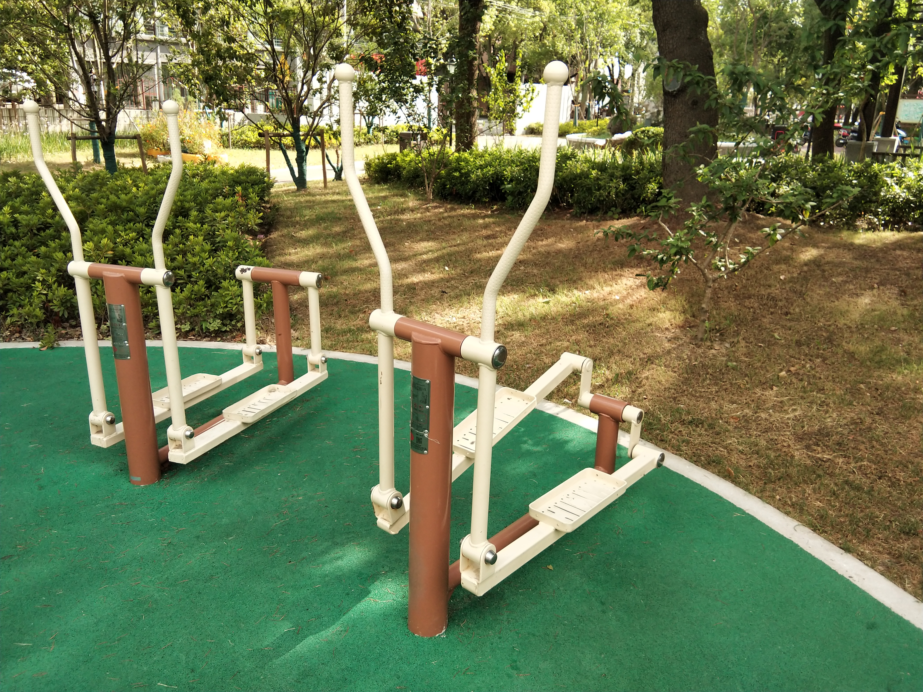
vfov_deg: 45.4
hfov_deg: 58.4
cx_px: 462
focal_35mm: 31
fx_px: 827
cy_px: 346
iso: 50
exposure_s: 1/209
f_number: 2.2
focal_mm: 3.69
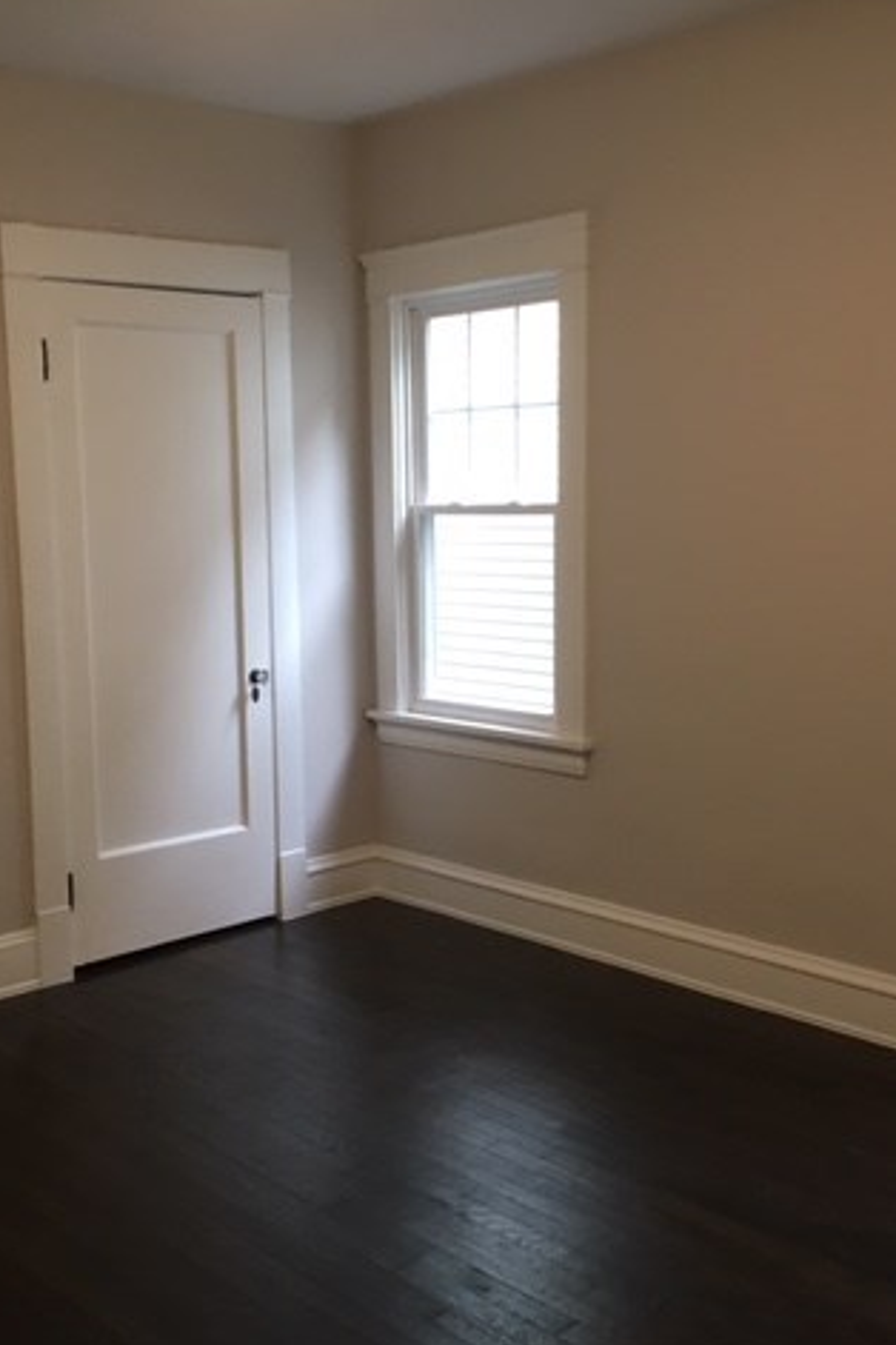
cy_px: 677
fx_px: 1531
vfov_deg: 47.4
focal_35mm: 41
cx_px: 385
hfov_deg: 32.6
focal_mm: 4.15
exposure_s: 1/30
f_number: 2.2
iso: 100
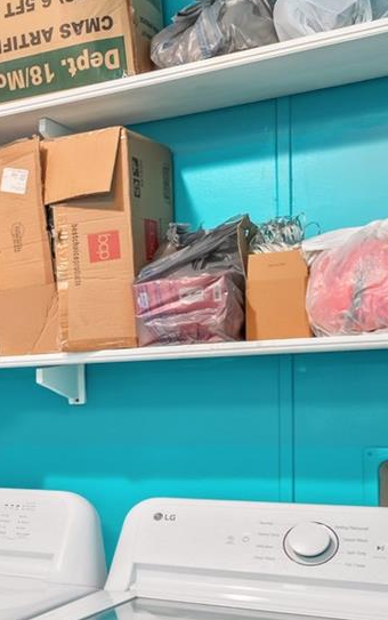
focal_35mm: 54
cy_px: 368
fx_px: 912
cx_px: -242
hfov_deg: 19.8
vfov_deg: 37.4
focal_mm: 12
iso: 250
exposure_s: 1/4
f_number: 9
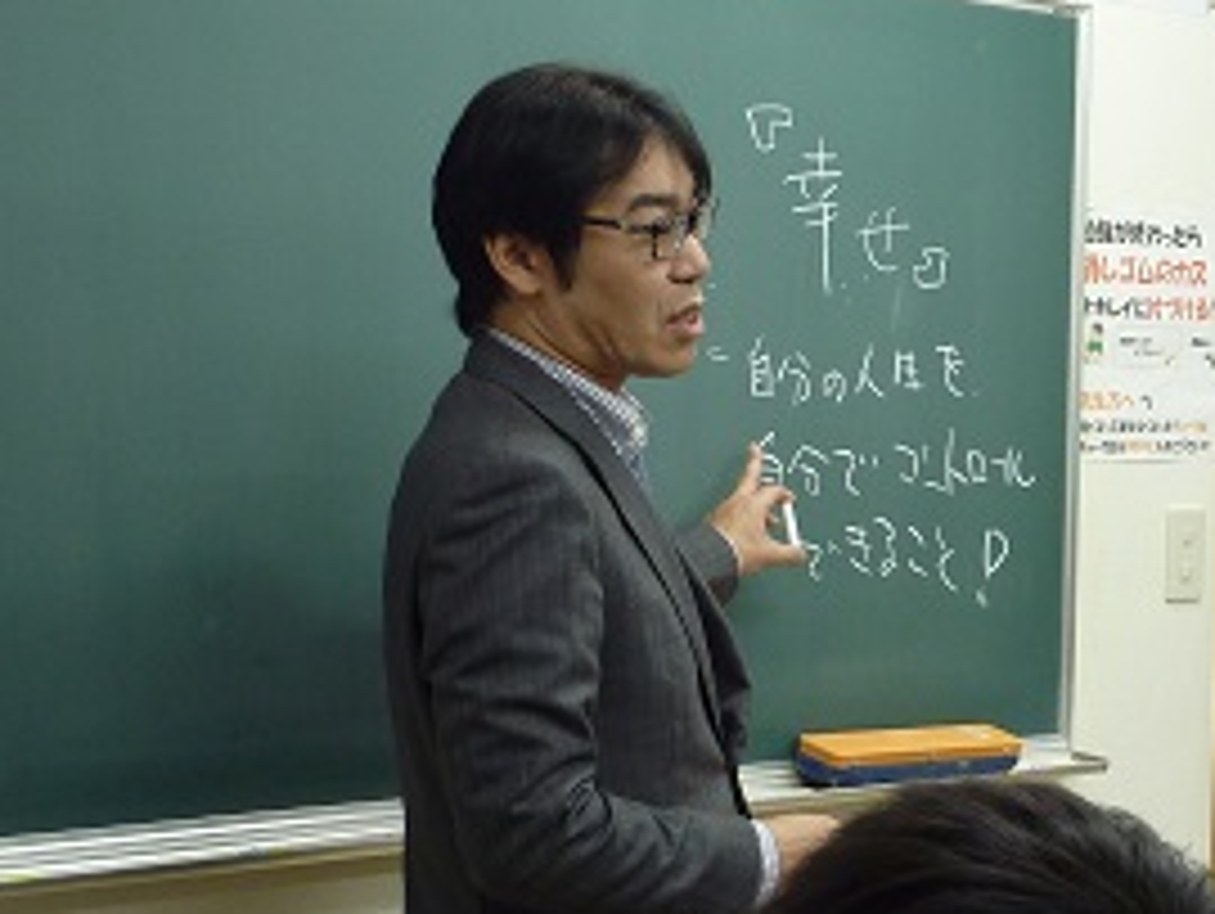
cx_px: 774
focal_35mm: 81
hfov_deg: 24.0
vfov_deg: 18.2
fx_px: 2846
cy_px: 468
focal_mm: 6.5
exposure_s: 1/30
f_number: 3.6
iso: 200
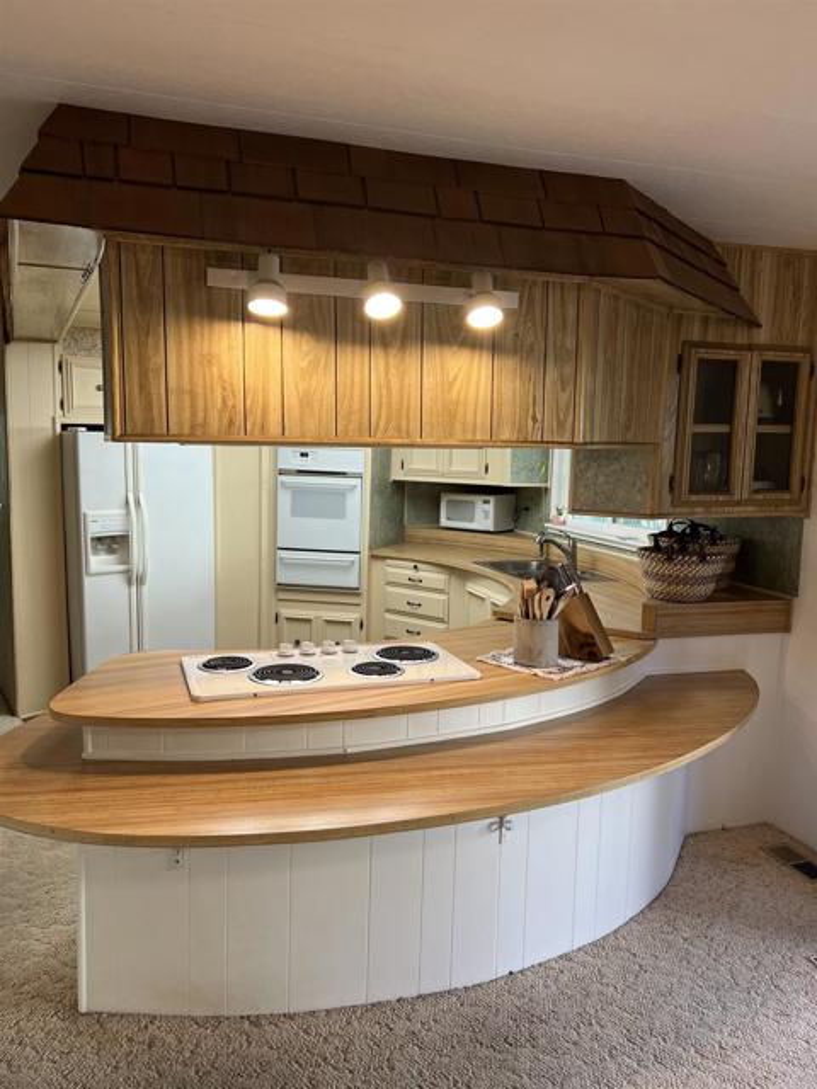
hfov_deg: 53.1
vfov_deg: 67.3
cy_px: 544
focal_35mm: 26
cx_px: 408
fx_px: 818
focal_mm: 5.7
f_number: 1.5
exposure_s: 1/120
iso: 100
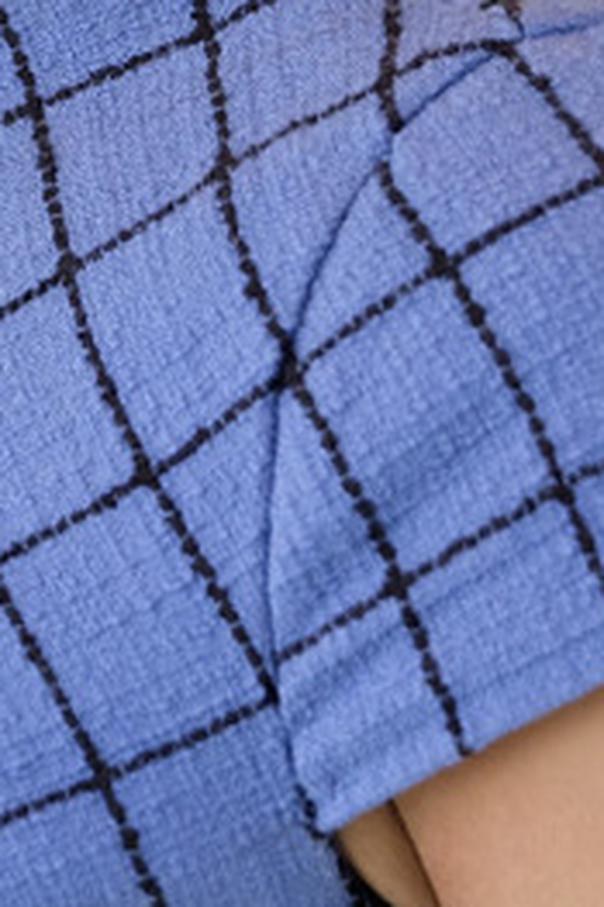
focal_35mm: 936
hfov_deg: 1.5
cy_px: -197
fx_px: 23585
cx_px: 83
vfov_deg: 2.2
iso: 400
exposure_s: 1/640
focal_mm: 140
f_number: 2.8
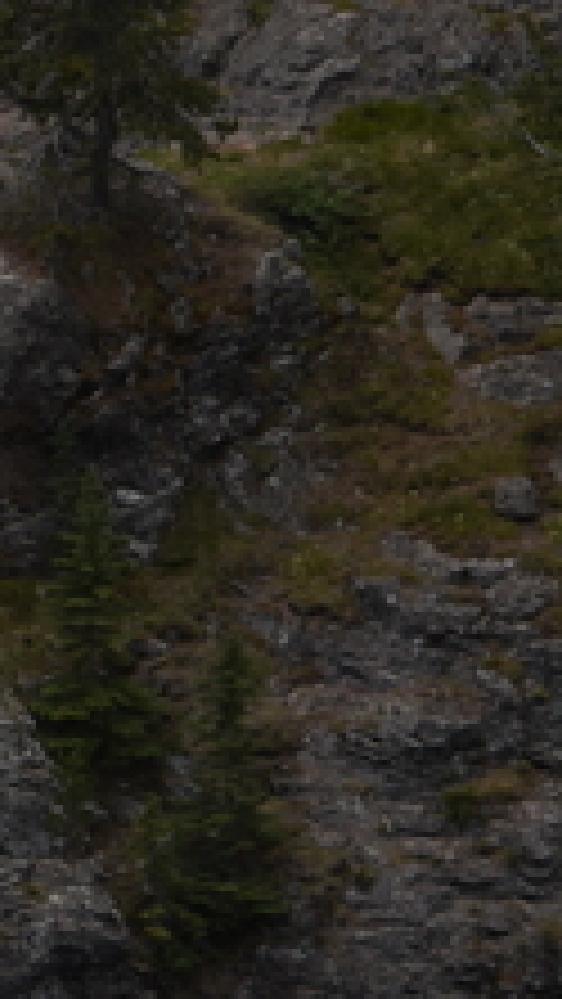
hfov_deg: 1.8
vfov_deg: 3.2
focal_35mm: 677
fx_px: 17922
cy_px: -32
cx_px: -818
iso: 100
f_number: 9
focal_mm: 112
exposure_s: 1/320
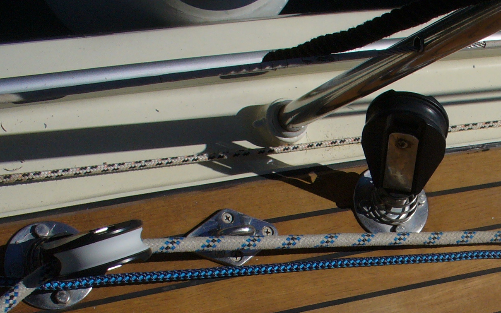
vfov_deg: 15.3
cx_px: 509
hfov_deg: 23.8
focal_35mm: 83
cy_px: 345
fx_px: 1133
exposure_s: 1/1000
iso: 80
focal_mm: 6.1
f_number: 5.6
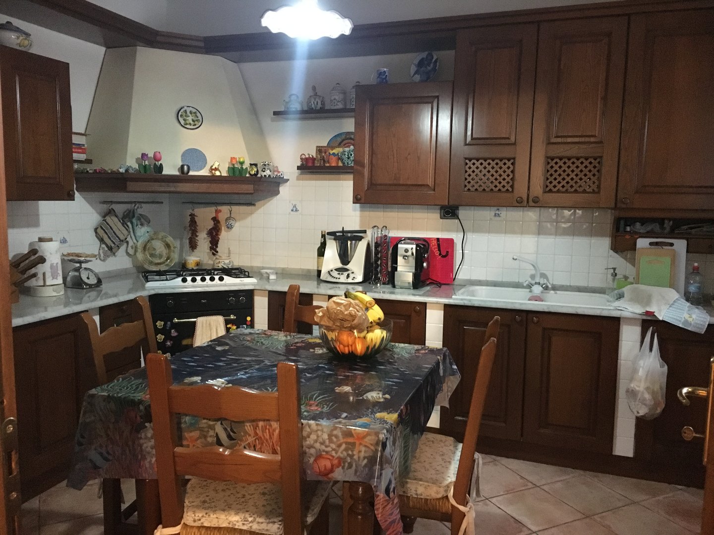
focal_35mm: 29
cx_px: 357
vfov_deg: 48.2
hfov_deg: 61.7
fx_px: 598
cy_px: 268
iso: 400
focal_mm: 4.15
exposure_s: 1/17
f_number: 2.2
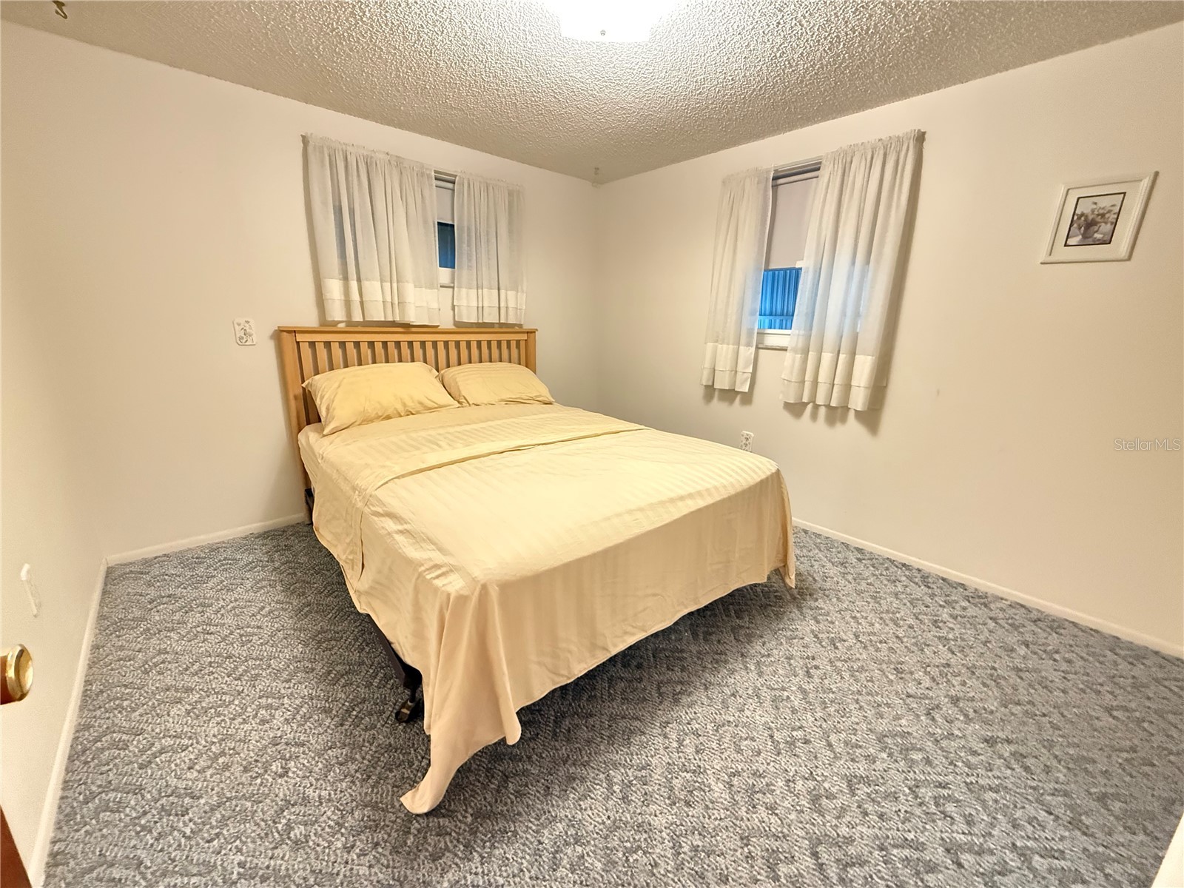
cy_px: 444
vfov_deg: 85.7
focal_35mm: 14
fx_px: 479
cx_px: 592
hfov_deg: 102.1
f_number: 2.2
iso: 1250
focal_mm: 2.22
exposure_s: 1/40
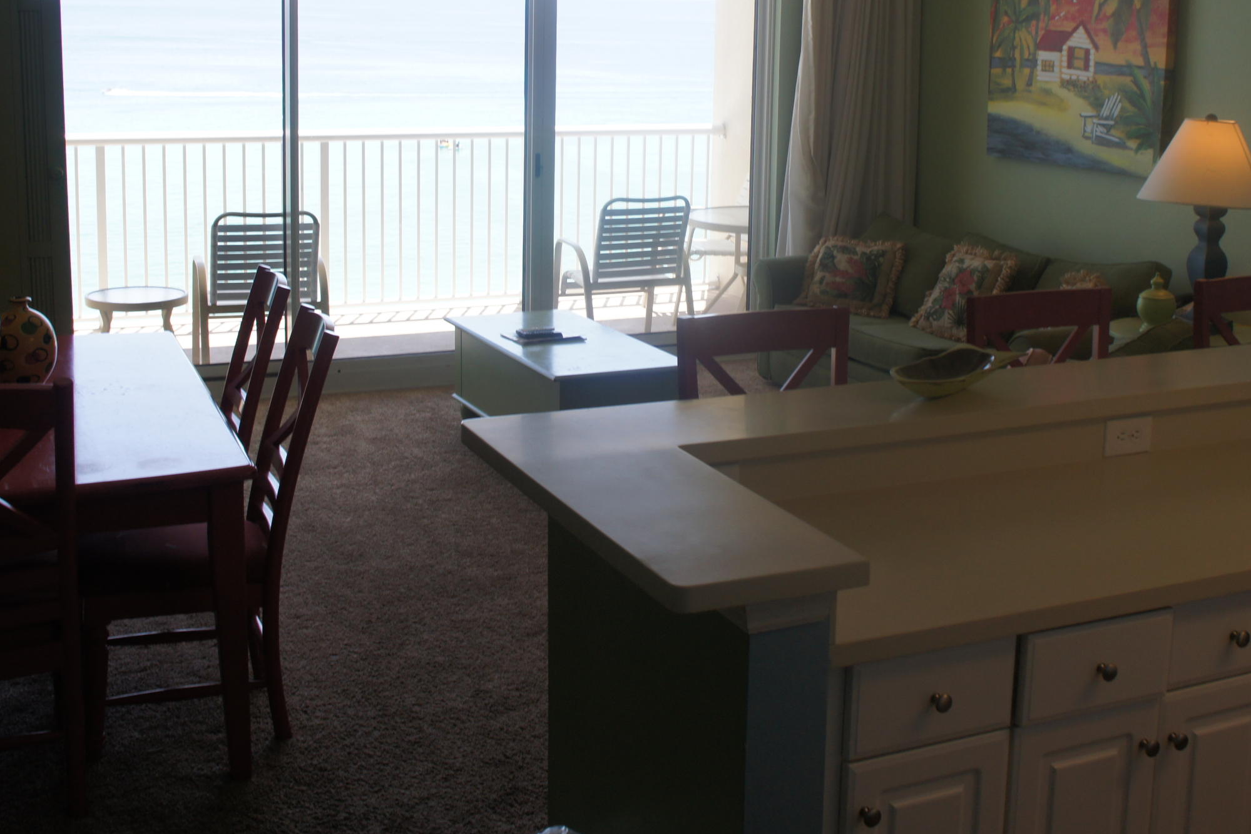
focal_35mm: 45
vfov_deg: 29.5
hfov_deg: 43.5
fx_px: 1564
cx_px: 698
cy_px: 228
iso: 200
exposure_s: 1/80
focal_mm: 20
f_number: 5.6
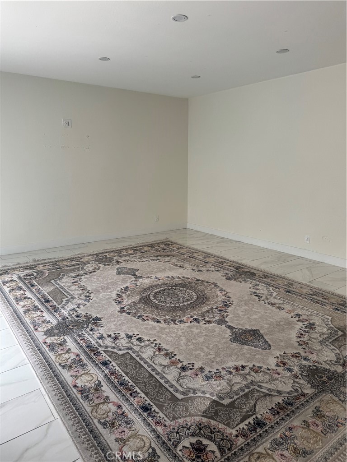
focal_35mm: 24
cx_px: 174
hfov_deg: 56.8
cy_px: 231
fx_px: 321
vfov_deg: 71.6
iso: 64
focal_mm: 6.76
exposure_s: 1/174
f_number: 1.78
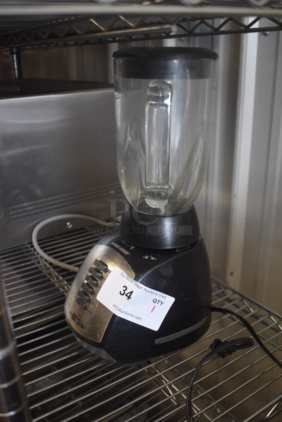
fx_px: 405
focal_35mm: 34
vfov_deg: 55.1
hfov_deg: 38.4
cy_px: 211
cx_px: 141
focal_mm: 23
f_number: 3.8
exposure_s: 1/125
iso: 1100
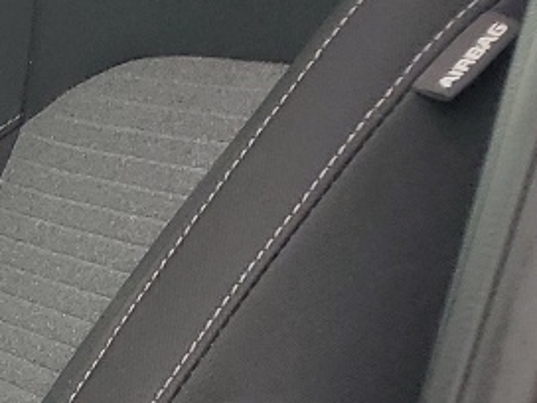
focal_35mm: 153
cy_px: 516
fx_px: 2373
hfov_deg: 10.4
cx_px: -916
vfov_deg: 9.5
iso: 50
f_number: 1.5
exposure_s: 1/385
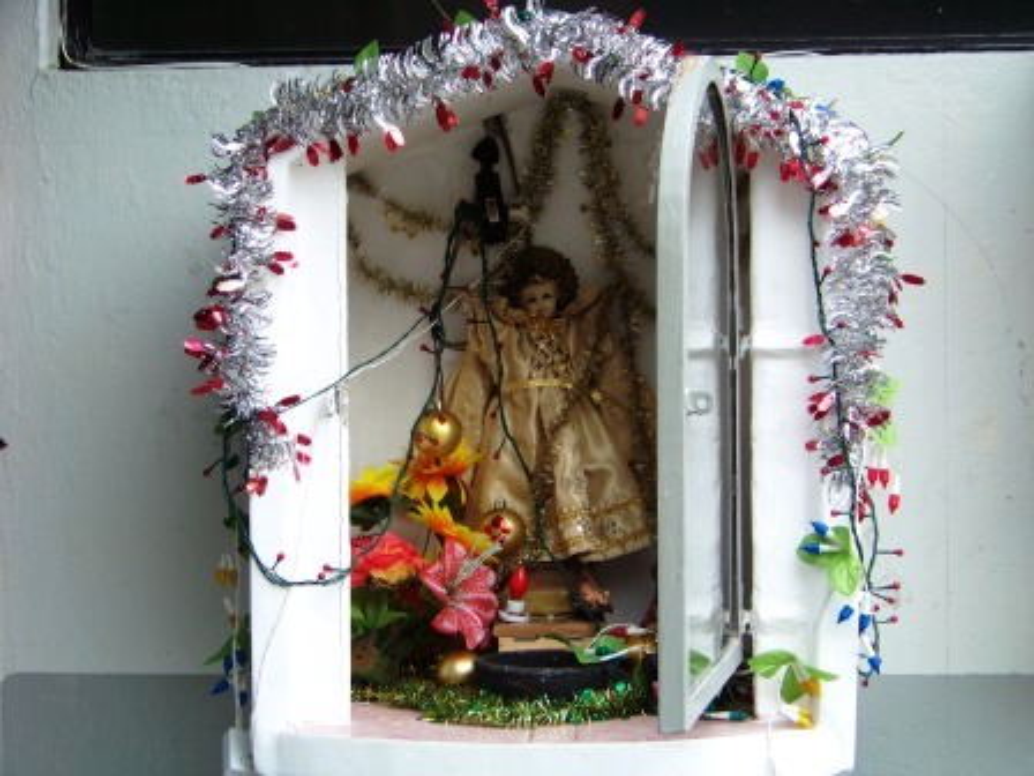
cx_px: 517
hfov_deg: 27.8
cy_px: 388
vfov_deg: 21.0
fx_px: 2091
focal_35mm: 70
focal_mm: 11.7
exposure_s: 1/200
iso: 71
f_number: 3.2
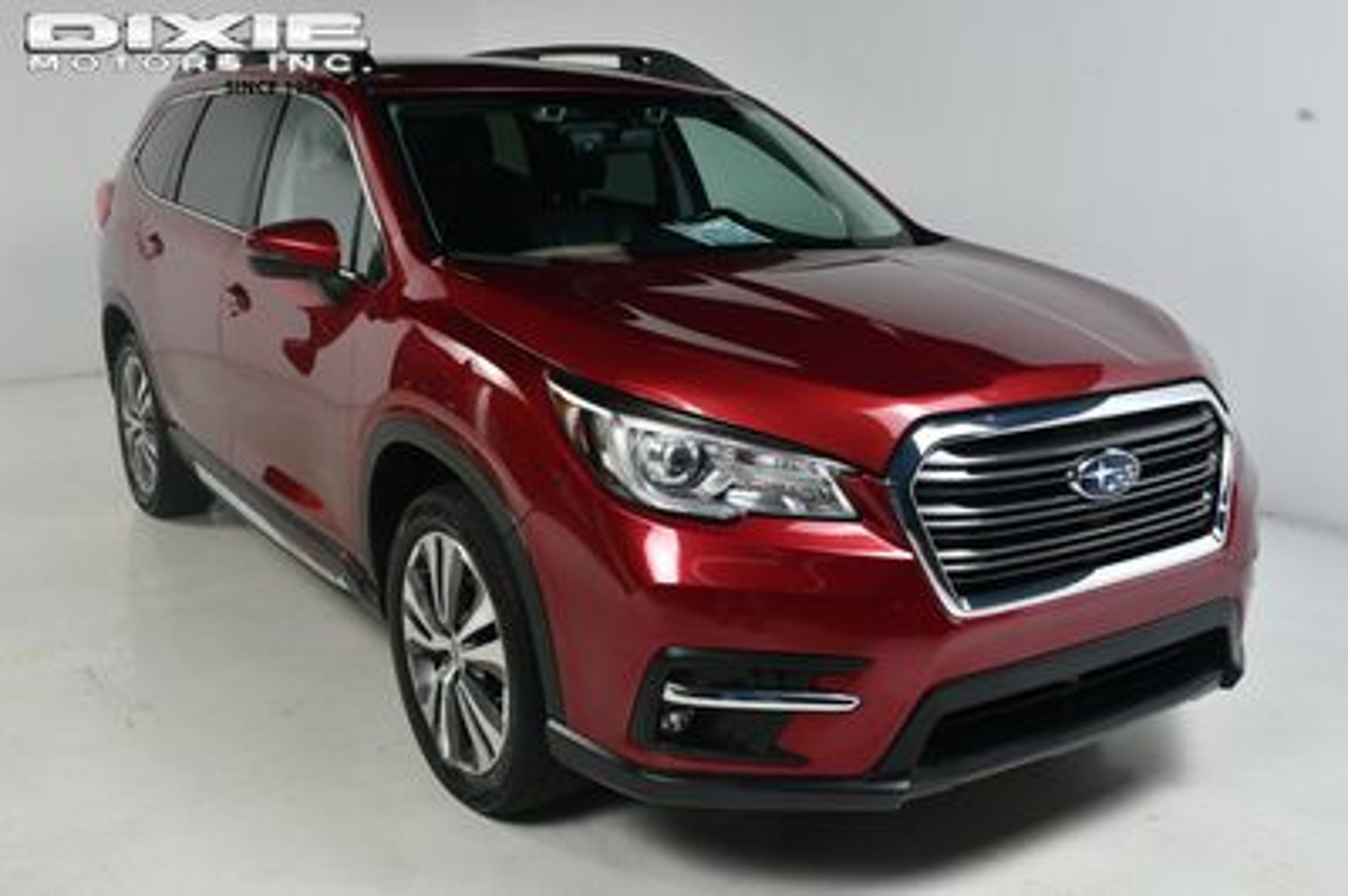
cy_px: 448
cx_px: 674
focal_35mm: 36
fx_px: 1347
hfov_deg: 53.2
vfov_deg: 36.8
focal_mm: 24
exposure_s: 1/160
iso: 100
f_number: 13
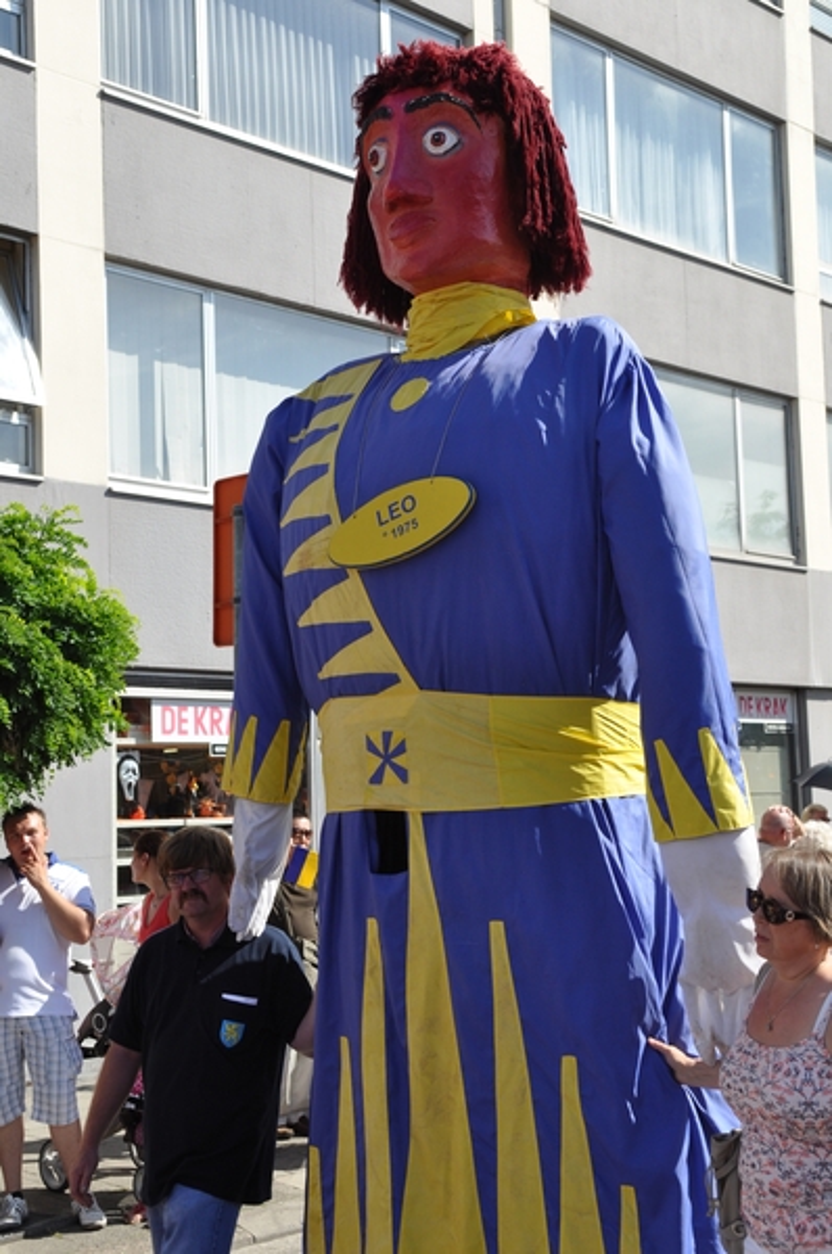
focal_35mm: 48
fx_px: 1670
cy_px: 627
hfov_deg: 28.0
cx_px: 416
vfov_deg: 41.2
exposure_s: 1/1250
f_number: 5.6
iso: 400
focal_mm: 32
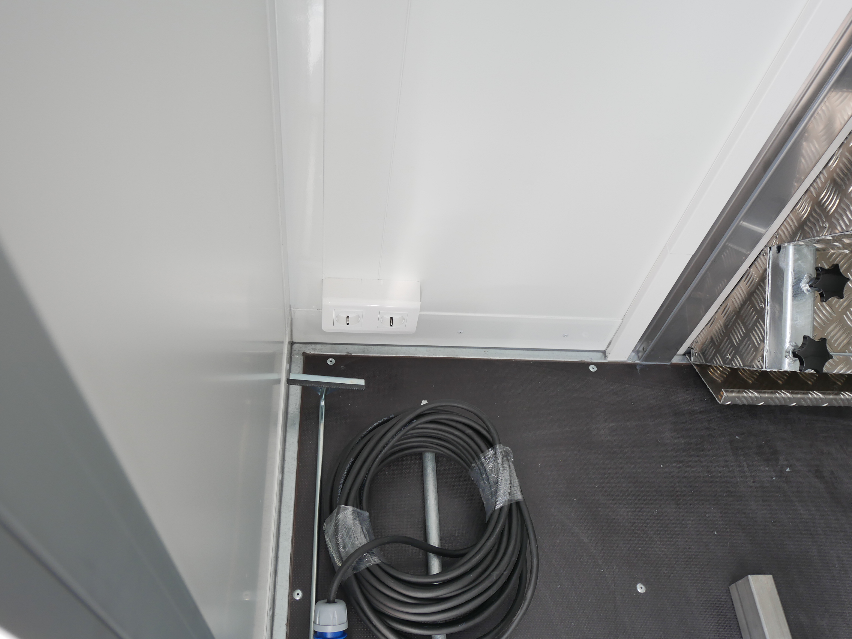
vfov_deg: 46.8
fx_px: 738
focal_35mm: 30
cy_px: 320
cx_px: 426
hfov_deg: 60.0
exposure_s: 1/60
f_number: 3.7
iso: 200
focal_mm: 15
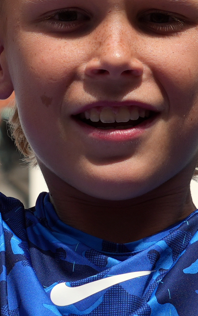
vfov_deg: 6.2
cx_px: 197
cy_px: 173
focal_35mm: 336
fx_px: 2900
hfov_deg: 3.9
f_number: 7.1
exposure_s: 1/500
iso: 100
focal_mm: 55
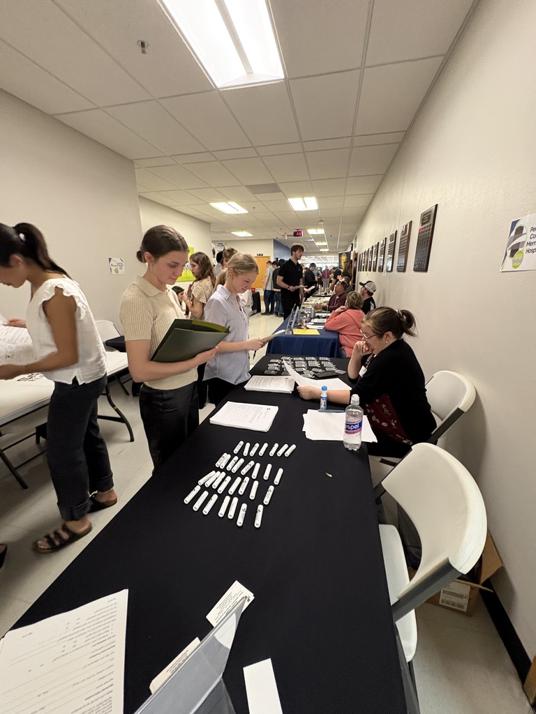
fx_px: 289
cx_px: 268
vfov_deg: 102.1
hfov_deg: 85.7
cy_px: 357
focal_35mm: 14
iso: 400
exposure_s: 1/59
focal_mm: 2.22
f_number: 2.2
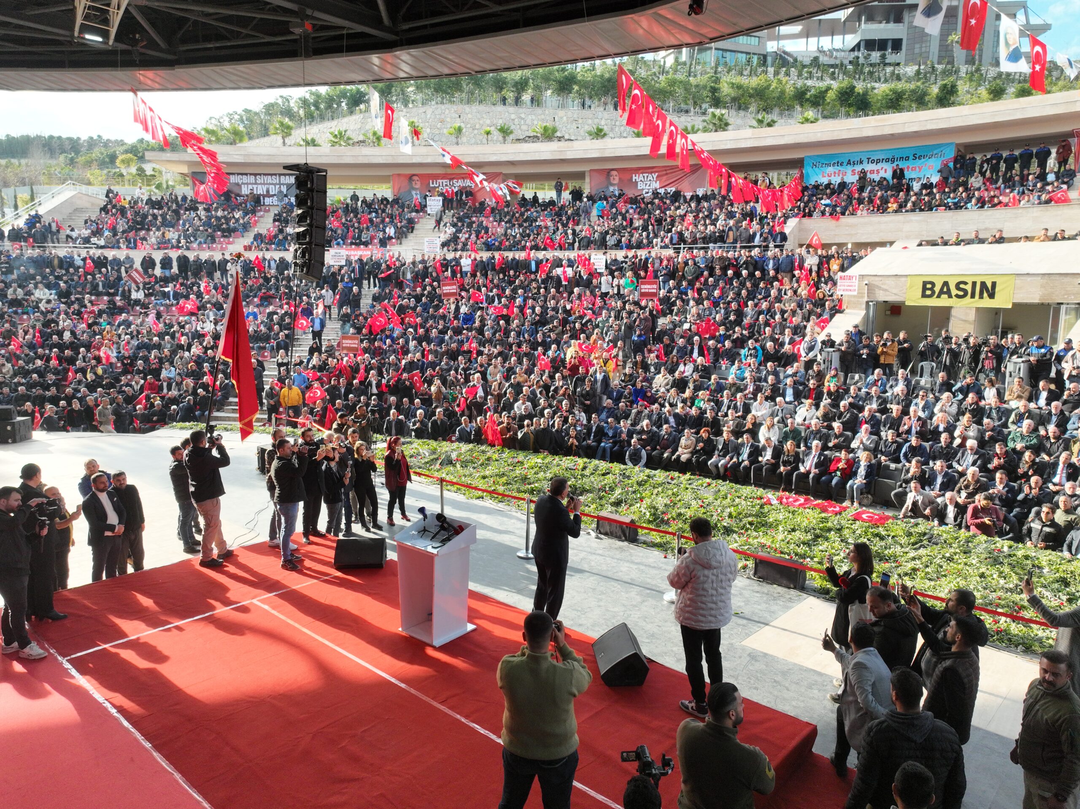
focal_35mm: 24
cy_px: 404
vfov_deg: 56.8
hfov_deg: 71.6
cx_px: 540
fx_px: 749
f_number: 2.8
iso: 400
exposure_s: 1/800
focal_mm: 12.29
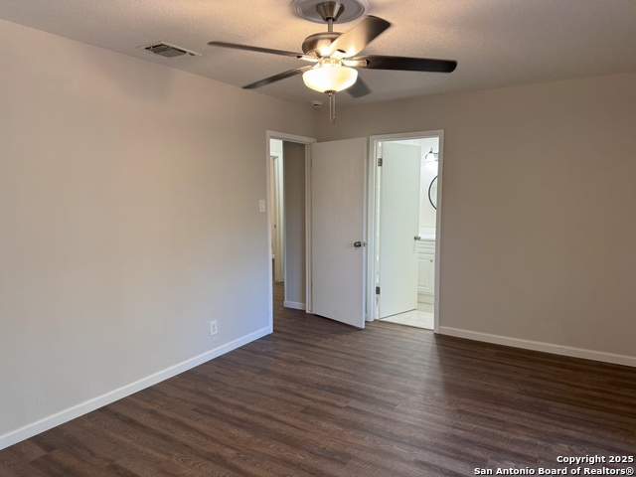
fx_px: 441
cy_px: 238
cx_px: 318
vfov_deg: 56.8
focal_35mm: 24
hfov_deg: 71.6
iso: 125
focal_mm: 6.76
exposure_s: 1/60
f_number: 1.78
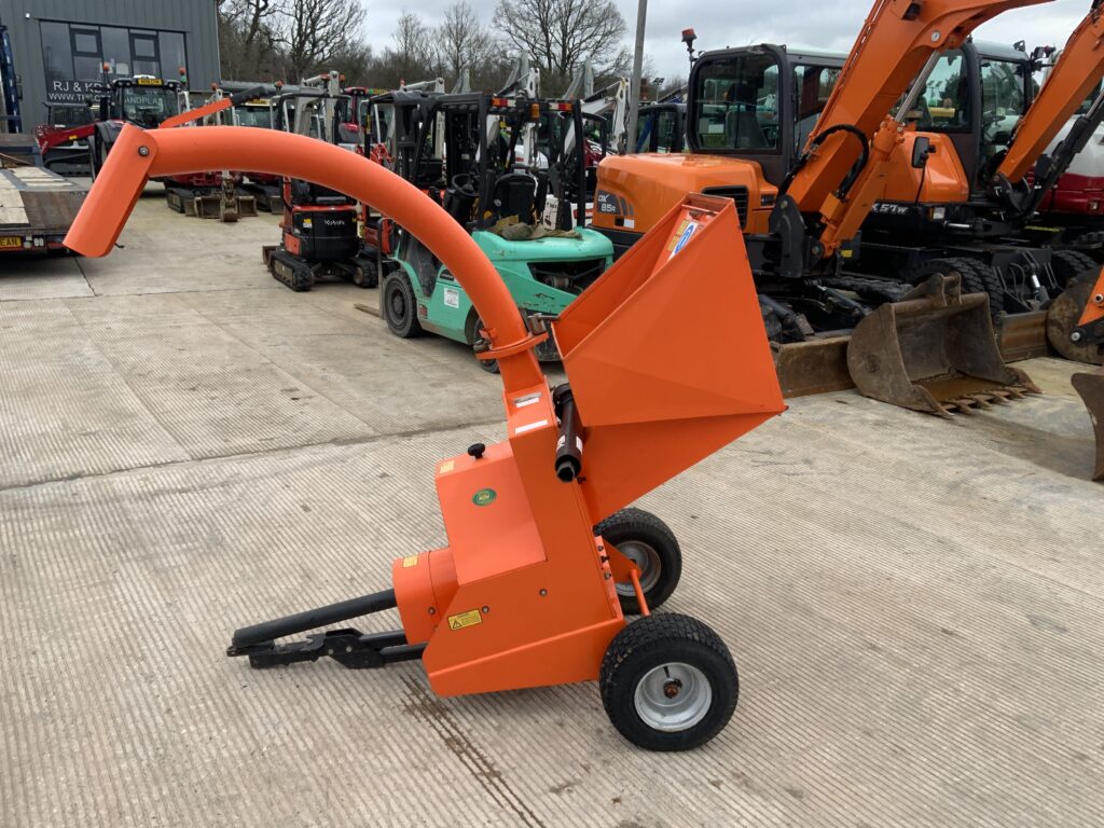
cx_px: 552
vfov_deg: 48.2
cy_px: 414
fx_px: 925
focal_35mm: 29
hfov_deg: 61.7
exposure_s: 1/125
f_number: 1.8
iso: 16
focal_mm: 3
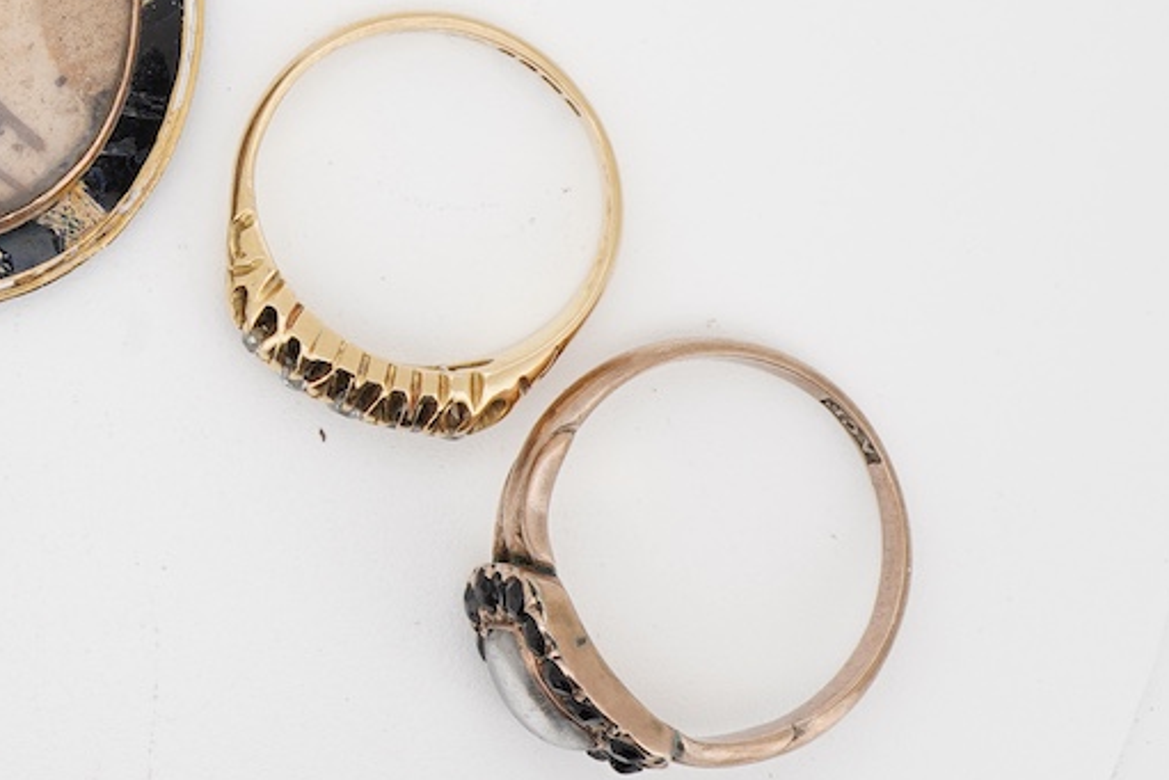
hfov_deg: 18.0
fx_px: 3540
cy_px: 102
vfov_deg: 12.5
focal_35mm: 109
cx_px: -148
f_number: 22
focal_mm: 30
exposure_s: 1/125
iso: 200
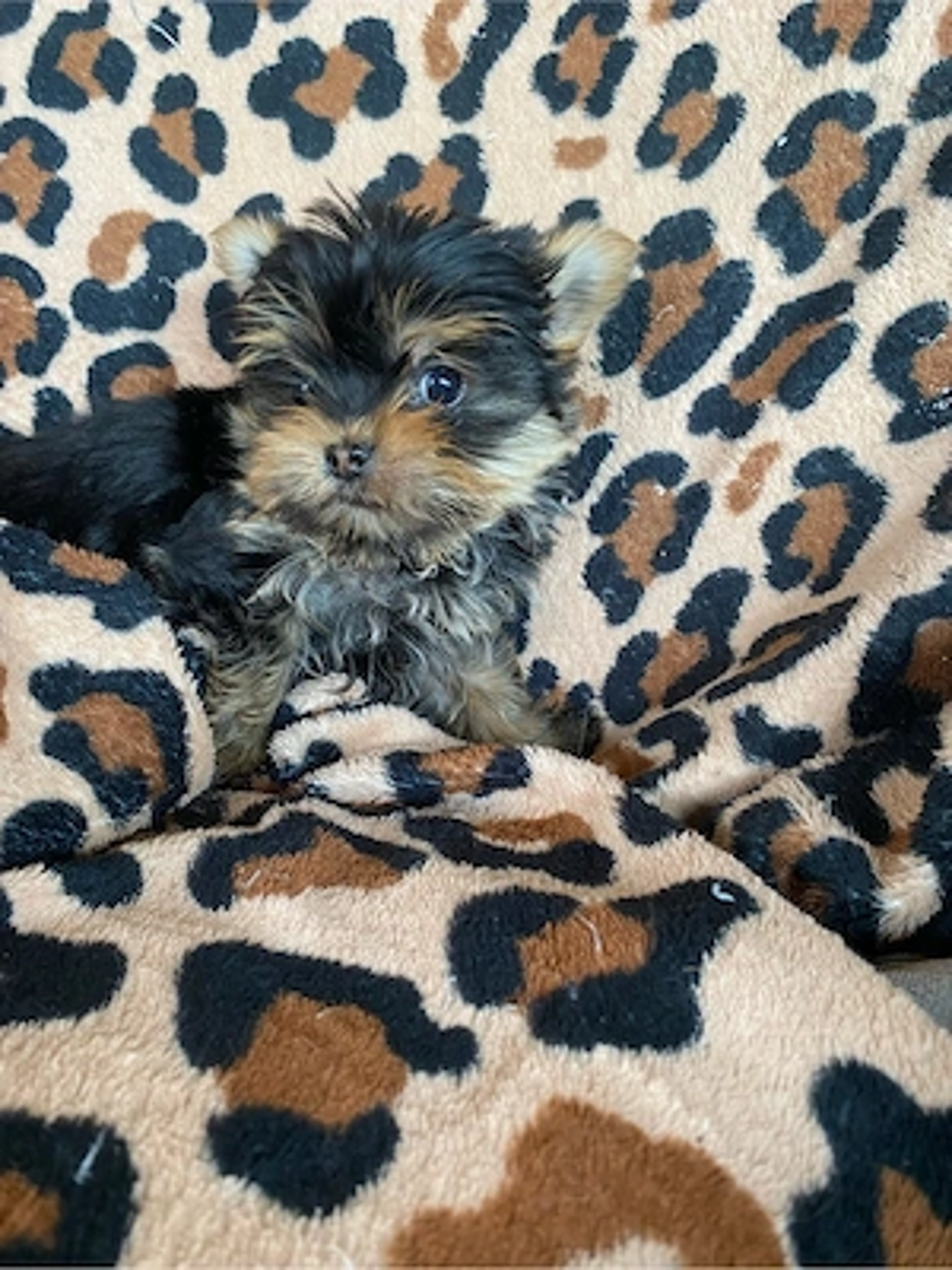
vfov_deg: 67.3
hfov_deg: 53.1
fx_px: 953
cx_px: 476
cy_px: 635
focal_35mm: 26
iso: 160
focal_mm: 4.25
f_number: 1.8
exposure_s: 1/60
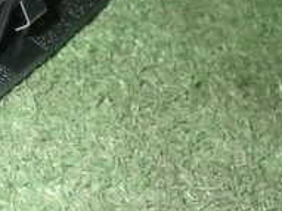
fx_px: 920
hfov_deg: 16.1
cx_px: -127
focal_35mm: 113
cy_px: 38
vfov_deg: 13.0
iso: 640
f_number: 7.1
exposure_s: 1/40
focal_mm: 6.37
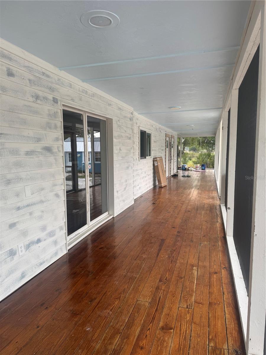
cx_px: 133
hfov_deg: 56.8
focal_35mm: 24
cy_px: 178
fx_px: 246
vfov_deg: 71.6
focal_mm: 6.76
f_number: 1.78
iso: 80
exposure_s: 1/121
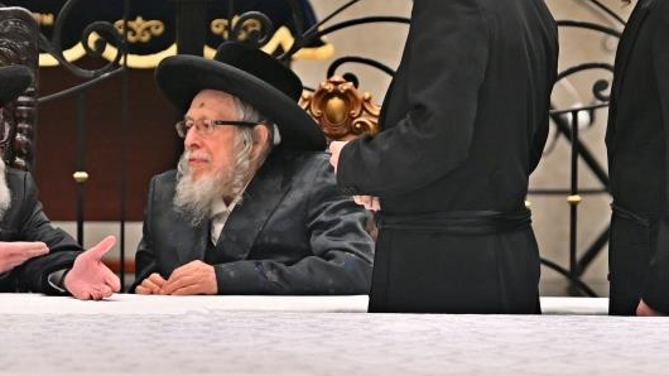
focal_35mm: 409
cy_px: 76
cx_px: 284
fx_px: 7255
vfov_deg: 3.0
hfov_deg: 5.3
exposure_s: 1/400
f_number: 2.8
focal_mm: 135
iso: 250
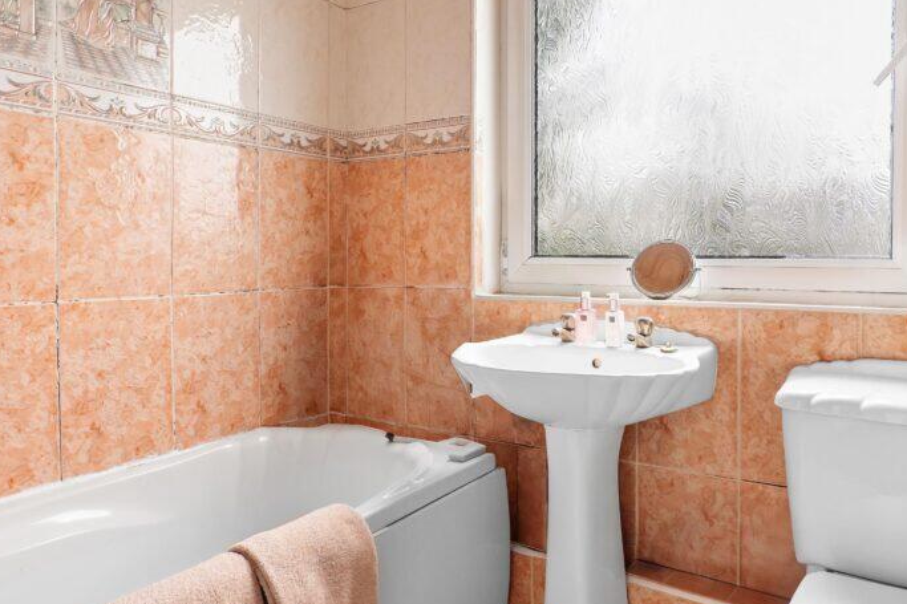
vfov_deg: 53.0
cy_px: 269
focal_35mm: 24
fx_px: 604
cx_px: 540
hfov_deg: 73.0
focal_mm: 16
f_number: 8
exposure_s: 1/15
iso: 400
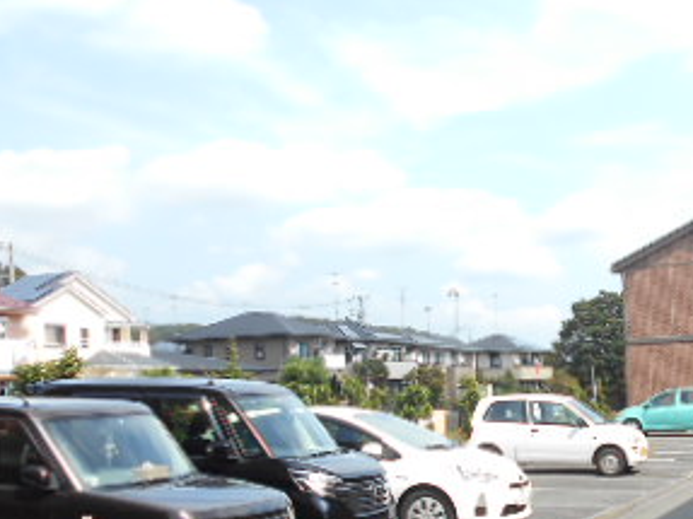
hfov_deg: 32.6
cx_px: 517
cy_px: 420
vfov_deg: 24.8
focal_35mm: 58
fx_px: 1161
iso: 80
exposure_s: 1/500
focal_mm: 4.6
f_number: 3.2
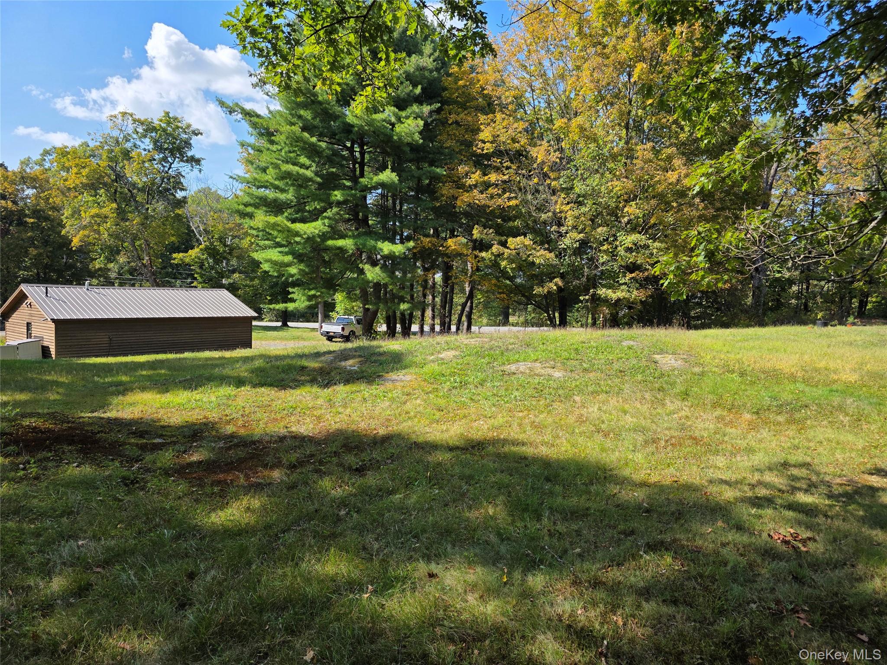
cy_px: 332
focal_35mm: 23
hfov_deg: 73.9
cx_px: 444
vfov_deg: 58.9
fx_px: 589
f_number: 1.7
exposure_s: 1/3194
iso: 80
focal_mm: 6.3
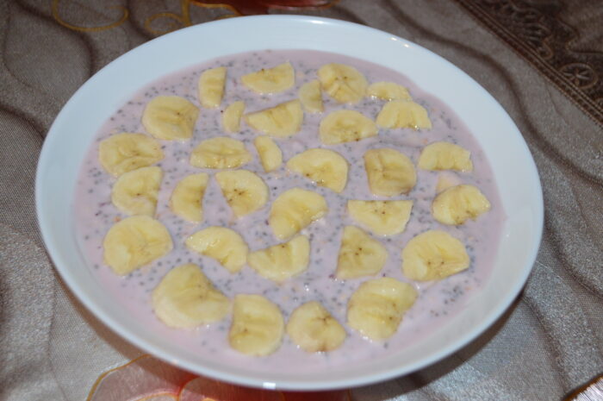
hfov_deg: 41.2
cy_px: 200
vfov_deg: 28.0
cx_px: 302
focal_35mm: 48
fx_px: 803
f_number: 4.8
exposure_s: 1/60
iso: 1000
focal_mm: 32
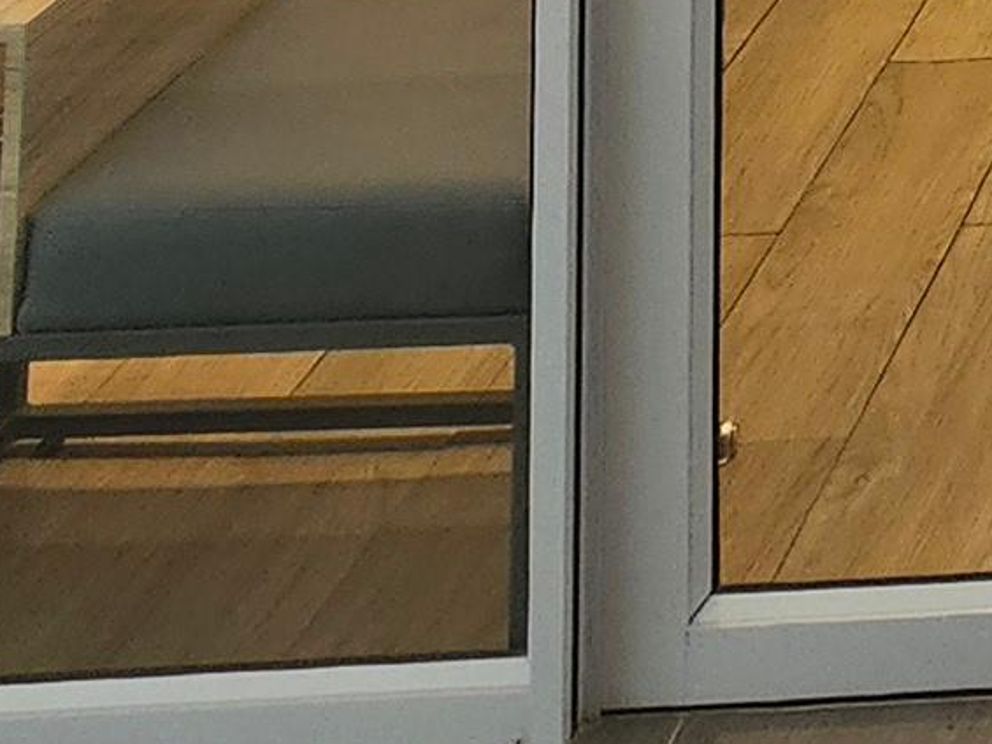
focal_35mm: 92
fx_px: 2637
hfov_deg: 17.2
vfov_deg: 10.5
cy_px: -1572
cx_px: 1814
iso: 80
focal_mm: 2.2
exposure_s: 1/100
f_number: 2.2
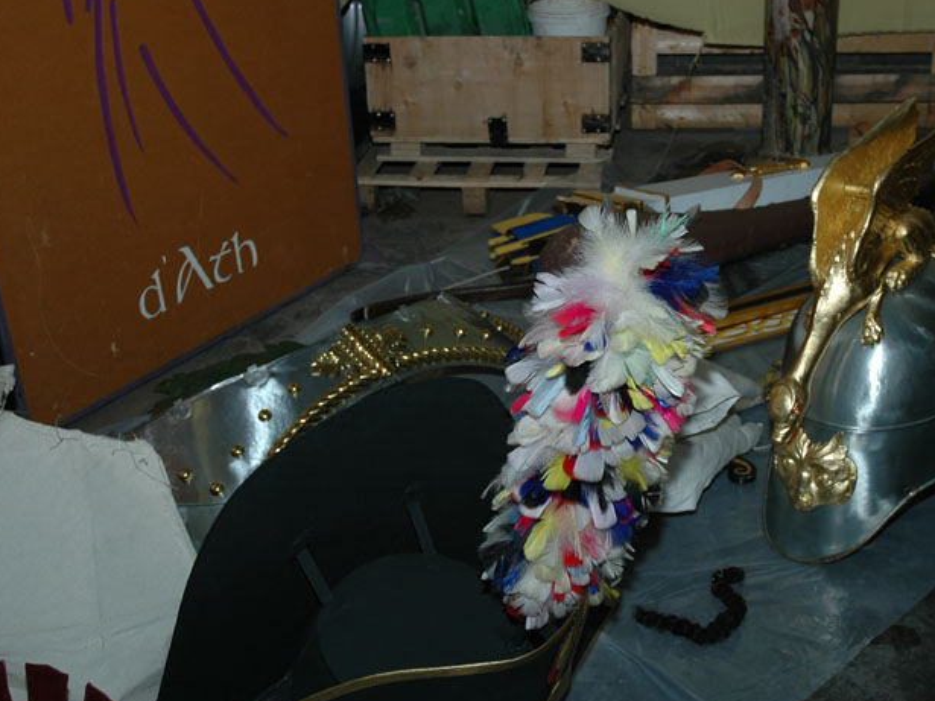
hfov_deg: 37.6
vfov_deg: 28.7
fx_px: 1367
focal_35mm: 51
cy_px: 374
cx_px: 549
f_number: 4
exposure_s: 1/60
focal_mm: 27
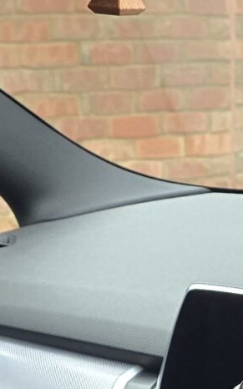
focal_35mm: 134
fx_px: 1421
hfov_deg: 9.6
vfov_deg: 13.9
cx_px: 289
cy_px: 694
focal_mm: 6.3
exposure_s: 1/60
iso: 500
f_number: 1.7
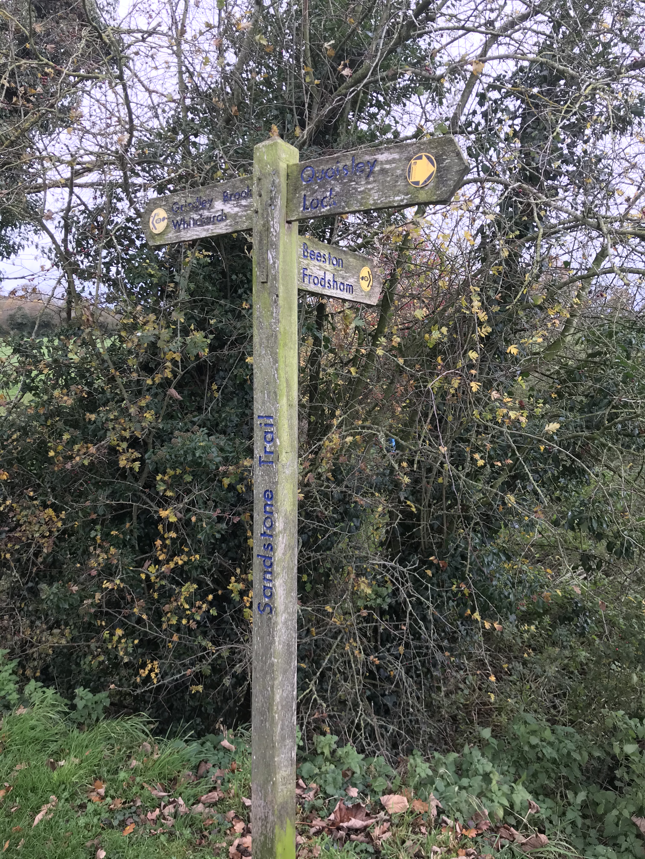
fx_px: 696
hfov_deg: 49.7
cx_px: 322
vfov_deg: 63.4
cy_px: 430
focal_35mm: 28
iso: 25
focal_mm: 3.99
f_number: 1.8
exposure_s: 1/47
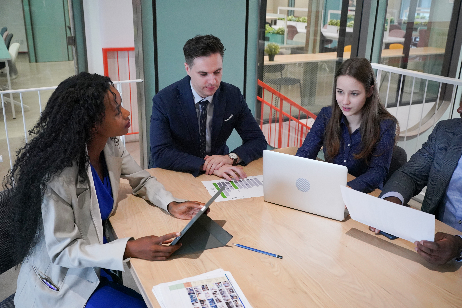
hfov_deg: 54.4
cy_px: 154
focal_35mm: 35
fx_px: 449
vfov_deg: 37.9
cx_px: 231
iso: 3200
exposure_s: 1/160
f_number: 5
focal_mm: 35
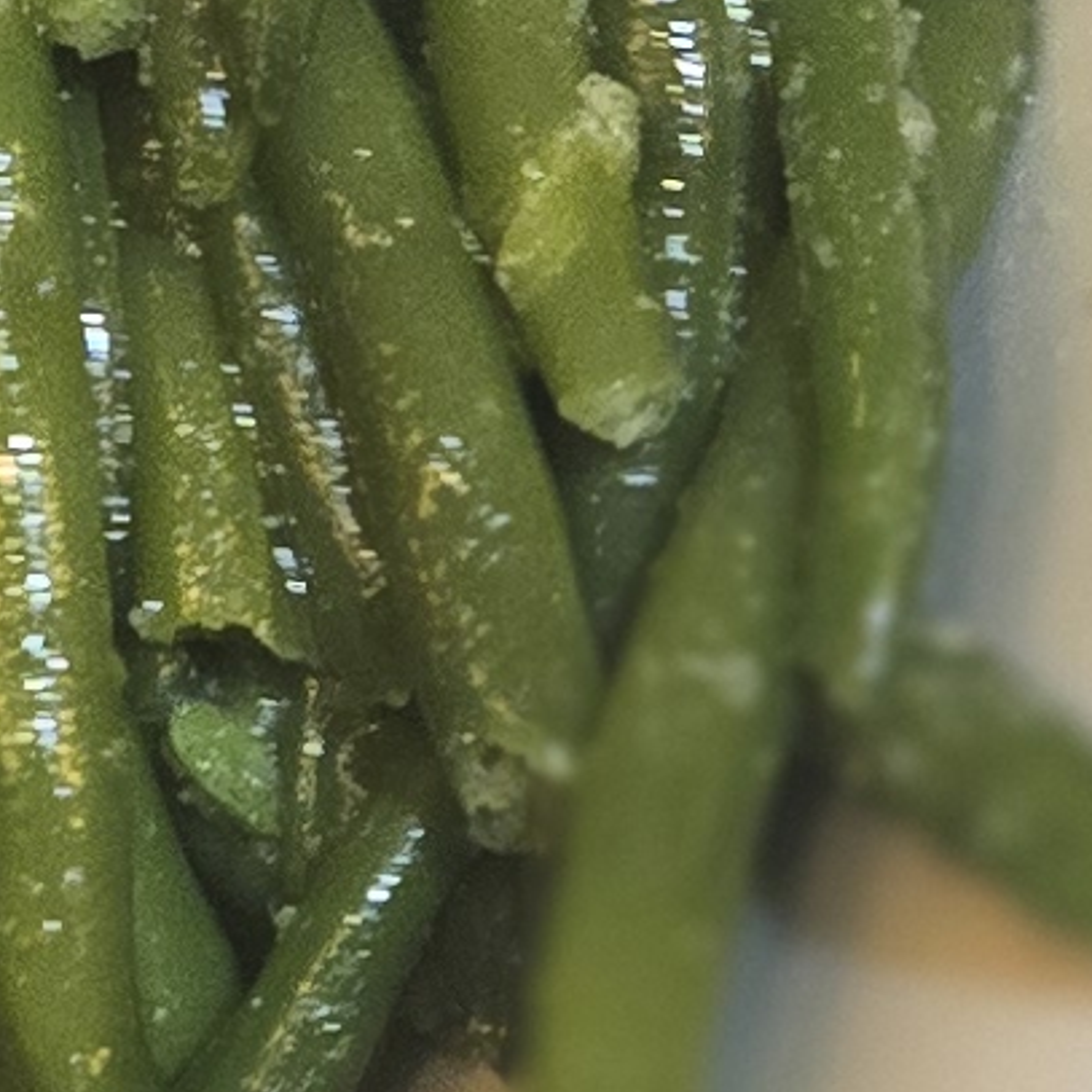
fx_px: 7138
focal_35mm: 200
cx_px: -907
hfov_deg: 8.4
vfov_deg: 8.5
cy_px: -636
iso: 200
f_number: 1.8
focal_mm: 5.4
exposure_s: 1/120
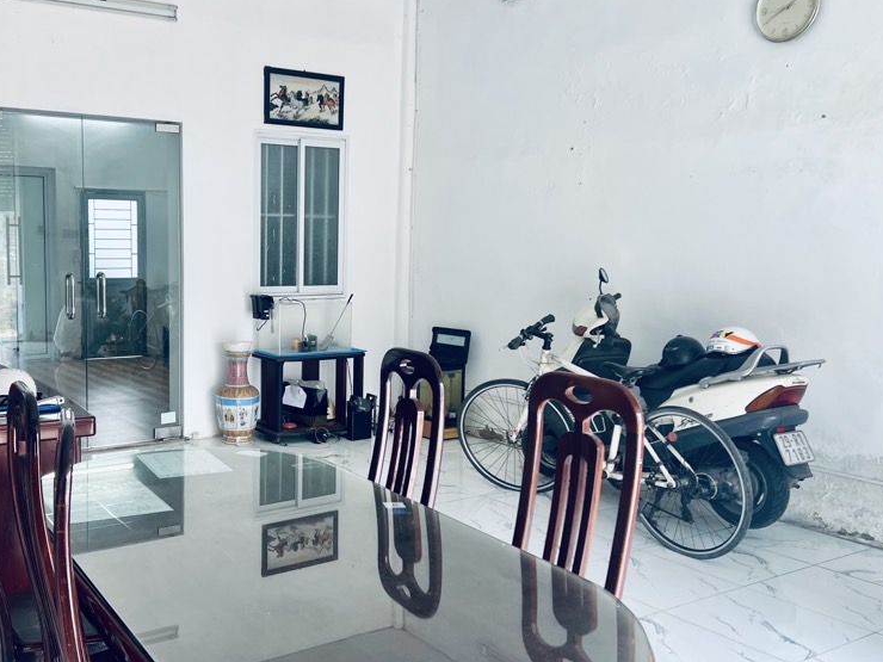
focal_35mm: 36
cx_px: 298
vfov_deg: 39.7
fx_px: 918
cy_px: 320
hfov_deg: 50.5
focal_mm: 5.7
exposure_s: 1/121
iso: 50
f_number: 1.5
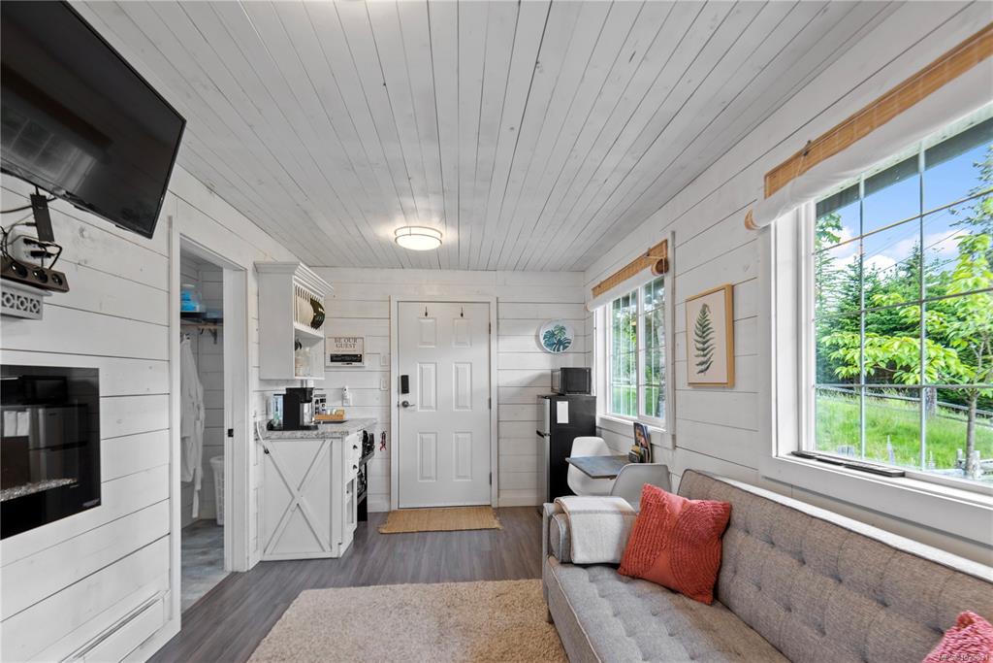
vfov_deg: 73.8
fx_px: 441
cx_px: 496
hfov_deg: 96.7
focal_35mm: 16
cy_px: 332
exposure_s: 1/6
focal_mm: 16
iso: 400
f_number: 5
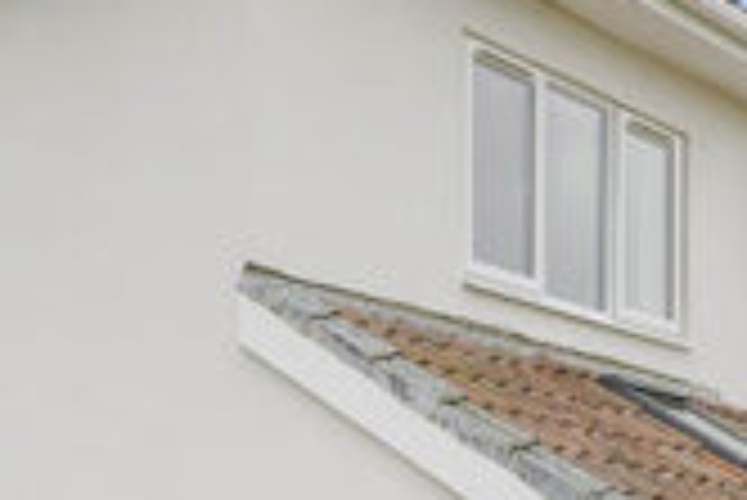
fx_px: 1661
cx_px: 531
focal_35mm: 80
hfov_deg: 25.1
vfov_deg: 16.8
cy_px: 489
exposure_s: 1/200
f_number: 8
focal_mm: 13
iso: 400
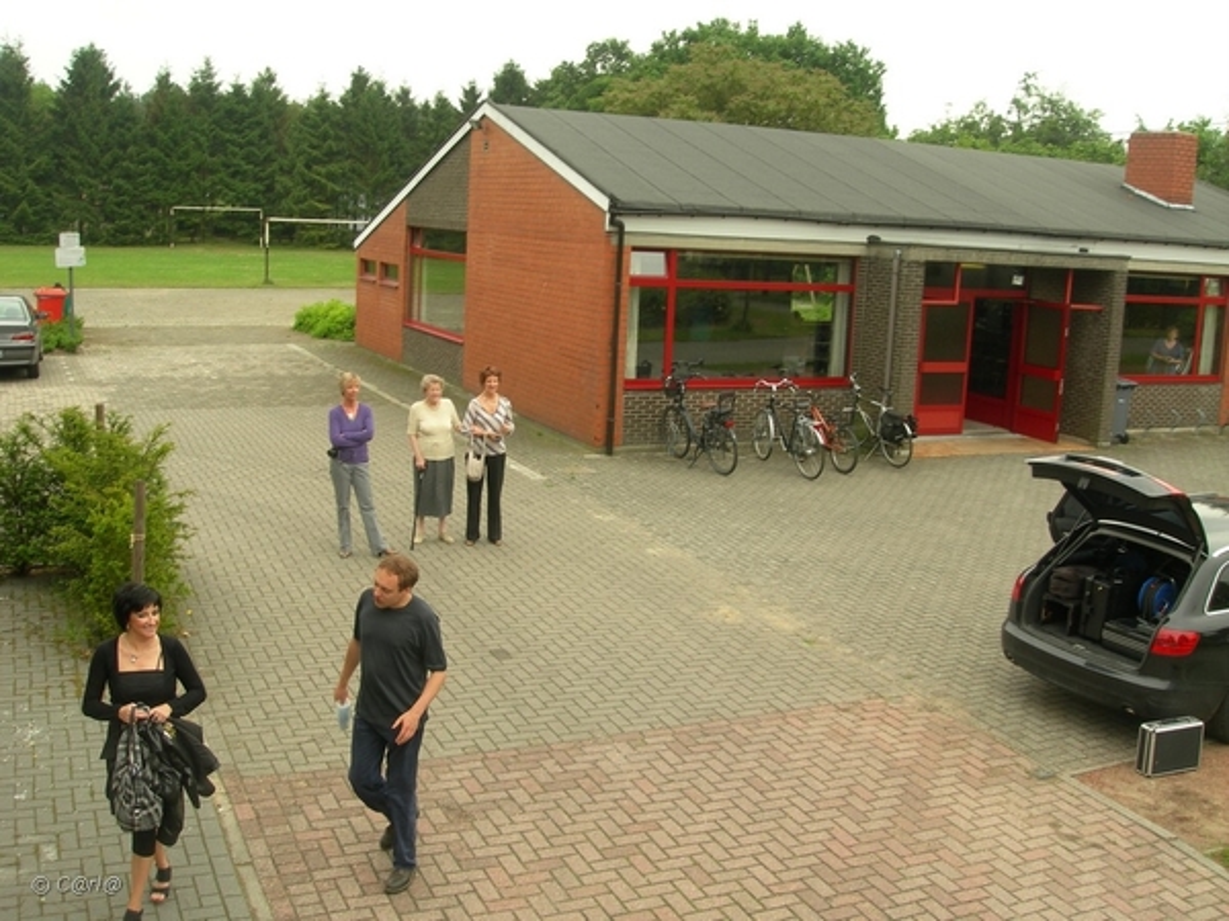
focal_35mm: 38
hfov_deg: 49.0
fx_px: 1349
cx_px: 614
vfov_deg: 37.7
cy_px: 460
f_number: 4.8
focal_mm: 7.8
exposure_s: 1/106
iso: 50
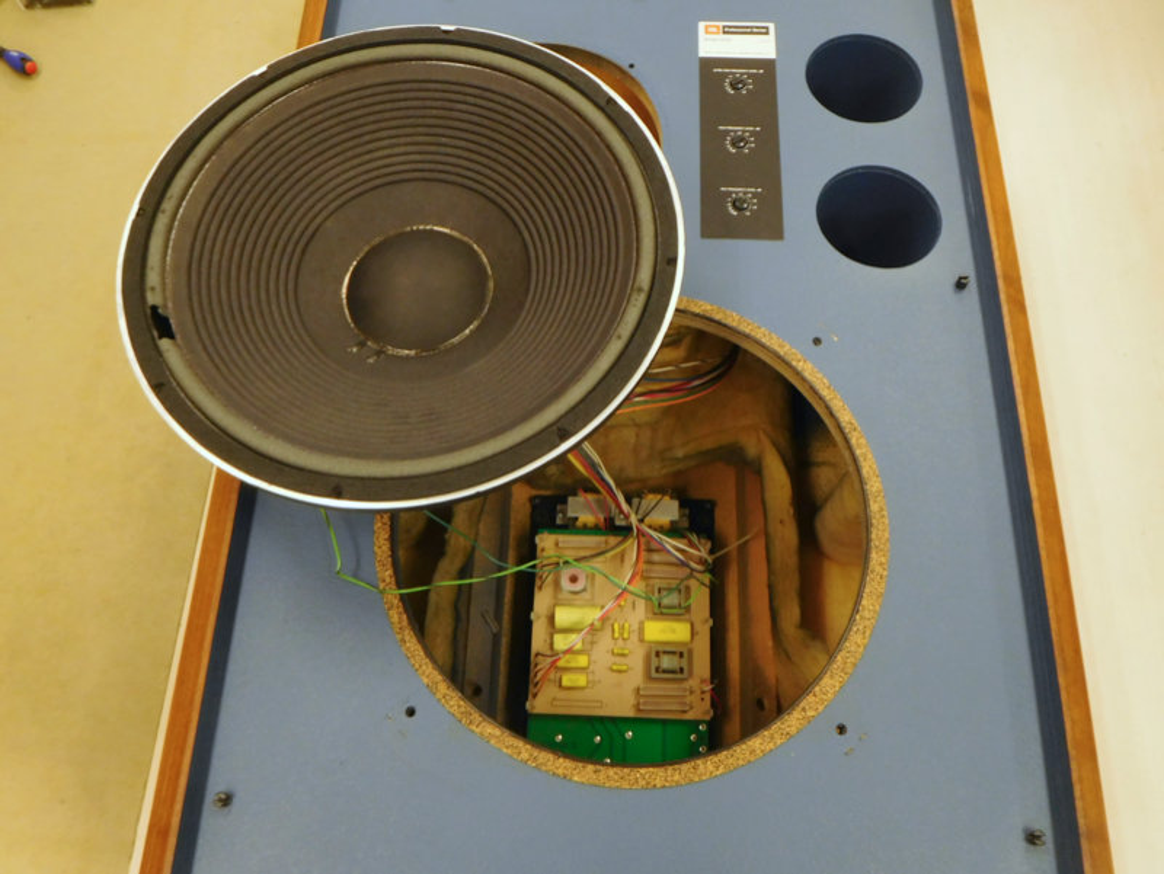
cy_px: 437
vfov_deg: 54.9
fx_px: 841
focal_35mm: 25
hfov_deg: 69.4
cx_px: 582
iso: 280
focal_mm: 4.5
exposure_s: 1/30
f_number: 3.4
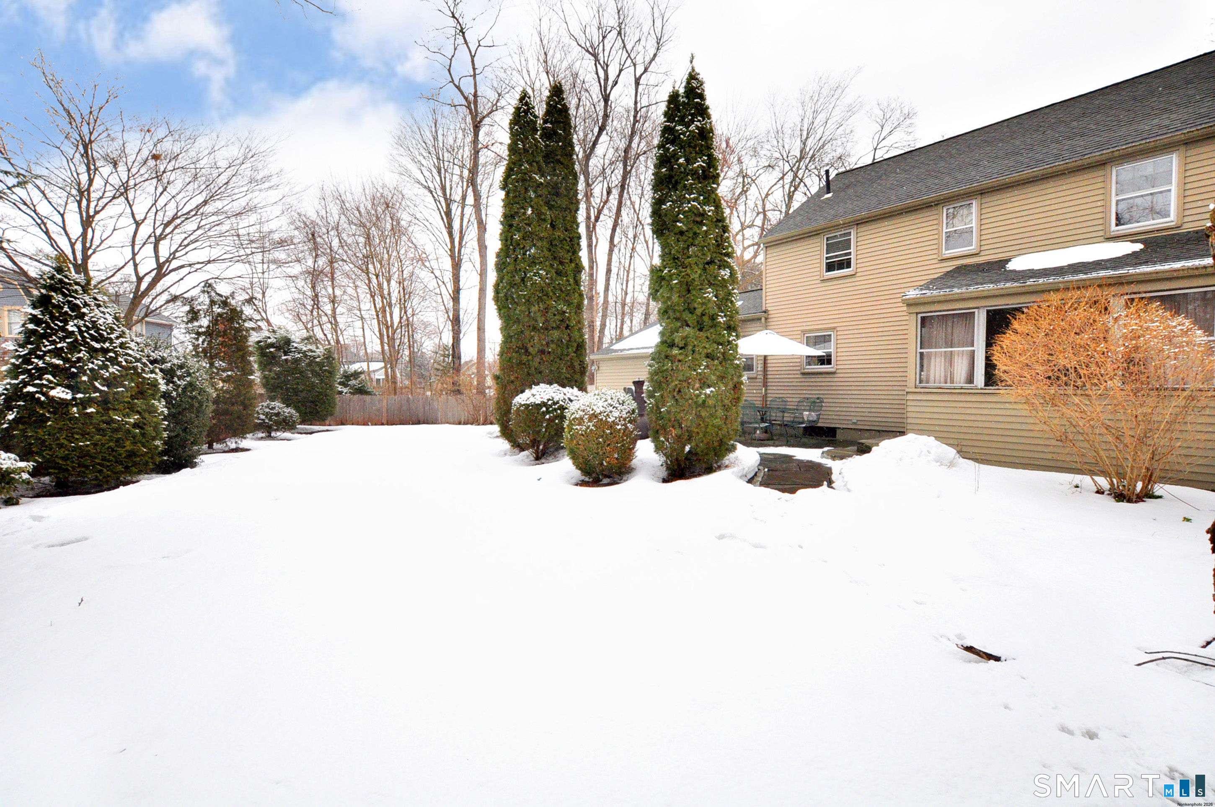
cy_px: 404
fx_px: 506
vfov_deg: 77.2
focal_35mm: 15
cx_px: 608
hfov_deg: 100.5
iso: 1000
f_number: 8
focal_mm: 10
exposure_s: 1/250
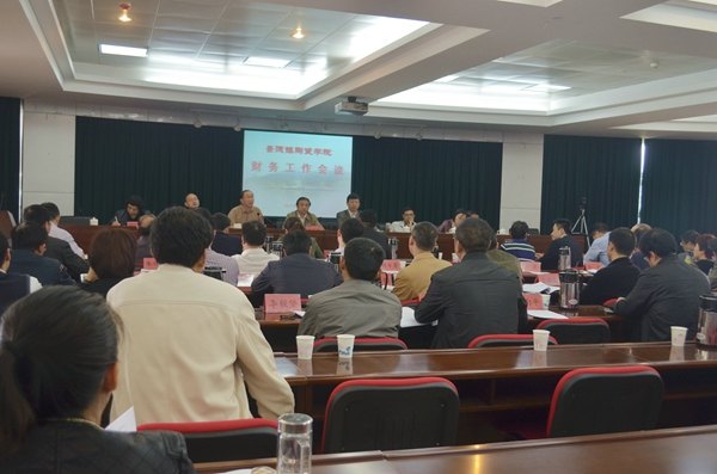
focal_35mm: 36
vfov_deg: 36.7
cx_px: 358
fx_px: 715
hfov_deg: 53.2
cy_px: 237
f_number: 4
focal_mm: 24
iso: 400
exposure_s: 1/50
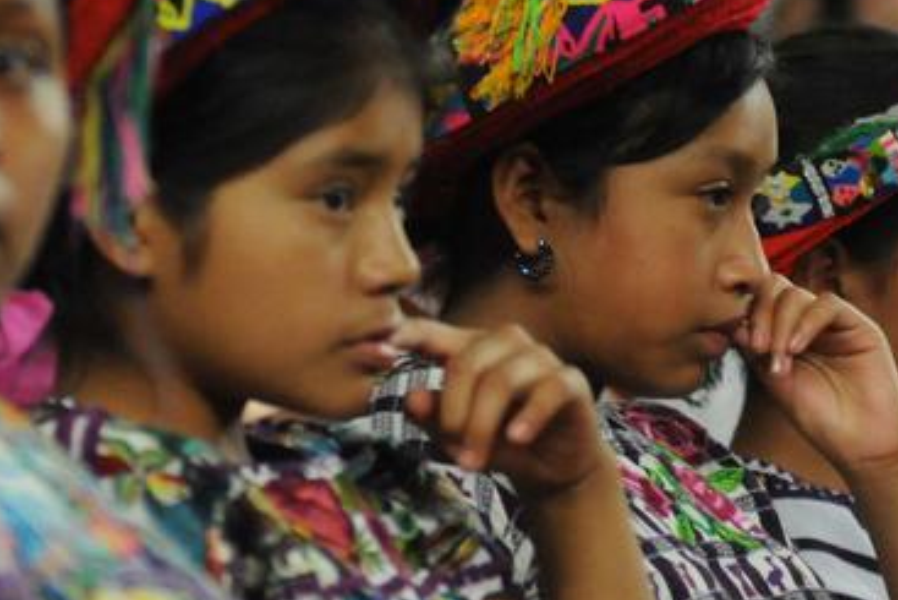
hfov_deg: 6.7
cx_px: 553
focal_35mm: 307
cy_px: 258
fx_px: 7661
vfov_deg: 4.5
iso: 2000
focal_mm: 80
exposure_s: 1/20
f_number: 3.2
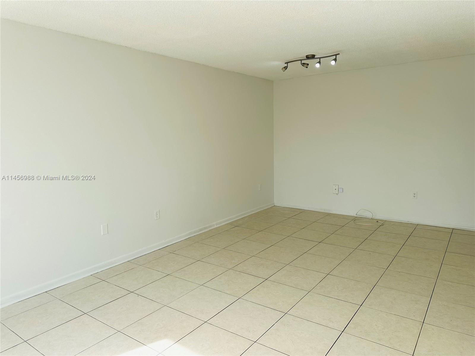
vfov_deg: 56.8
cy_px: 178
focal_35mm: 24
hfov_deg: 71.6
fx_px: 329
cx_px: 238
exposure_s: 1/1613
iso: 80
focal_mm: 6.86
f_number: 1.78
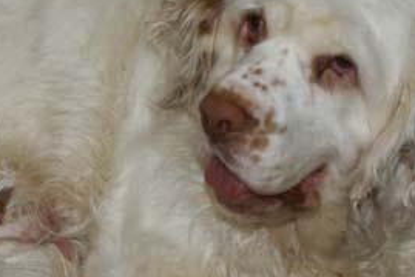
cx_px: 125
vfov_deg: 9.4
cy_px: 149
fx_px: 1689
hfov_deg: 14.0
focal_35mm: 146
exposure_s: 1/60
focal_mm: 35
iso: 400
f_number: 5.6
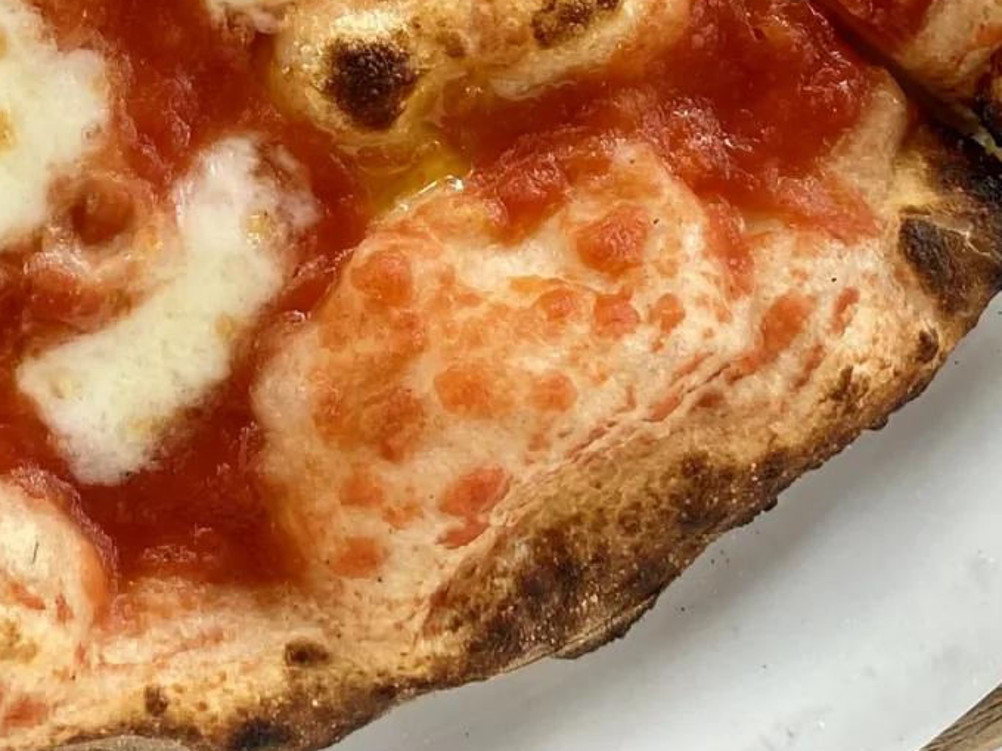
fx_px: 2836
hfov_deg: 19.3
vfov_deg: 13.4
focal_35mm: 98
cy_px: -658
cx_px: -61
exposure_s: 1/121
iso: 40
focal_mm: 4.25
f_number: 1.8
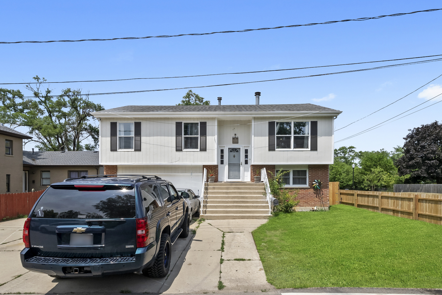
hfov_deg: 108.3
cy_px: 148
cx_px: 221
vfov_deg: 85.5
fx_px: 160
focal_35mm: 13
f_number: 11
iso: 640
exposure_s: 1/1000
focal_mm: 13
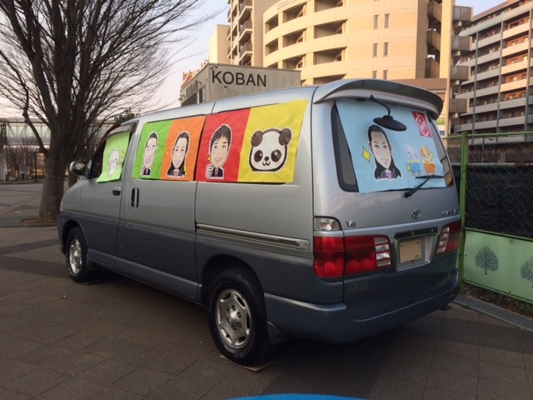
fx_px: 447
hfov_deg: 61.7
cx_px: 266
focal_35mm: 29
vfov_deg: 48.2
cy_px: 200
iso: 32
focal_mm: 4.15
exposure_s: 1/526
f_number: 2.2
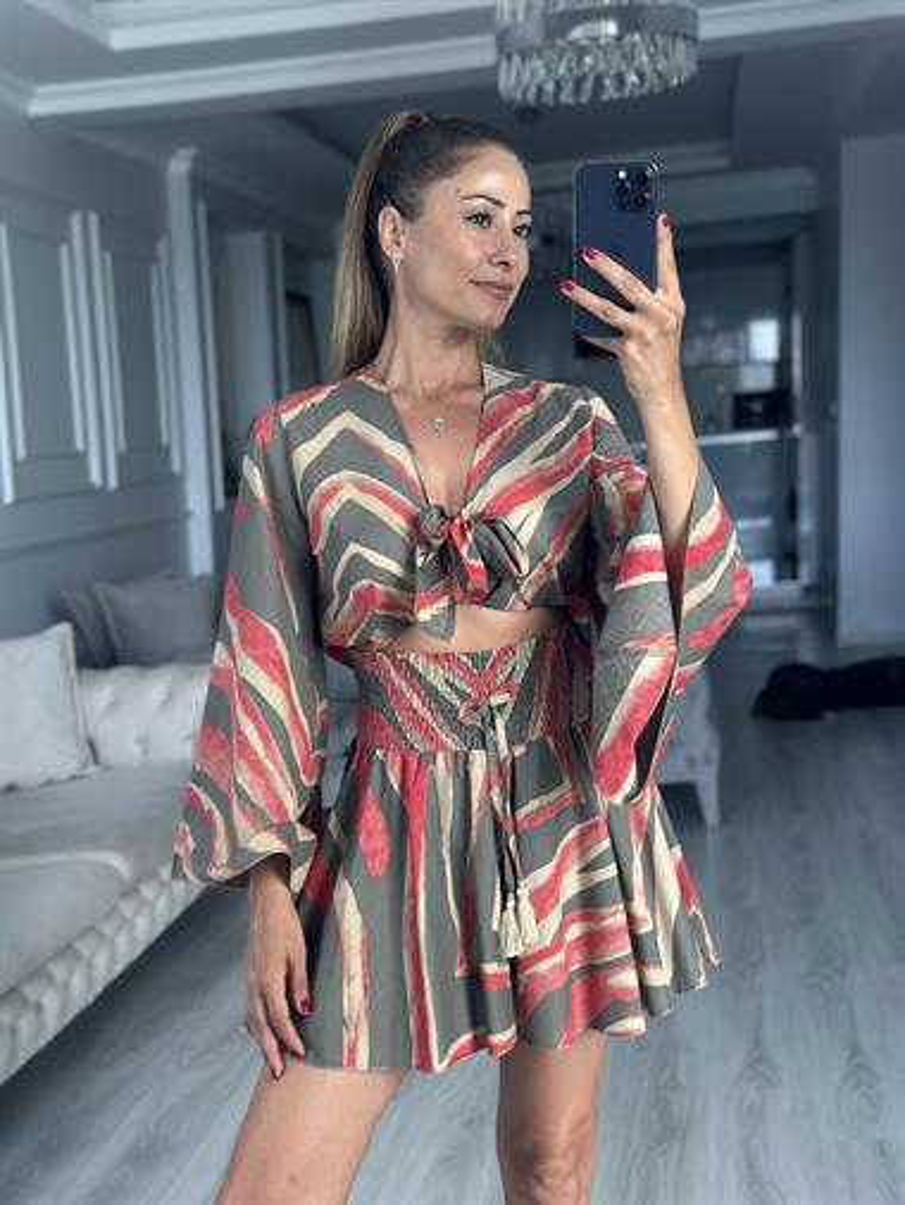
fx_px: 1672
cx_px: 452
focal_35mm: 48
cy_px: 602
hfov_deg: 30.3
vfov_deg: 39.6
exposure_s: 1/149
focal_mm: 6.86
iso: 125
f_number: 1.78
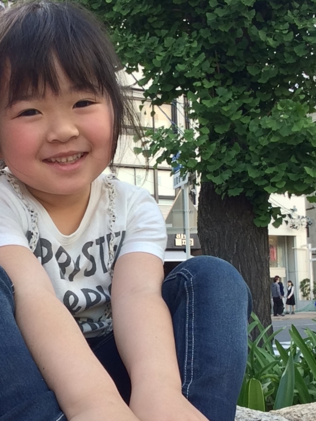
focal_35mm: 42
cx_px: 105
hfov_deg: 34.0
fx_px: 511
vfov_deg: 44.5
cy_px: 261
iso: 64
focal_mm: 2.15
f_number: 2.4
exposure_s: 1/120
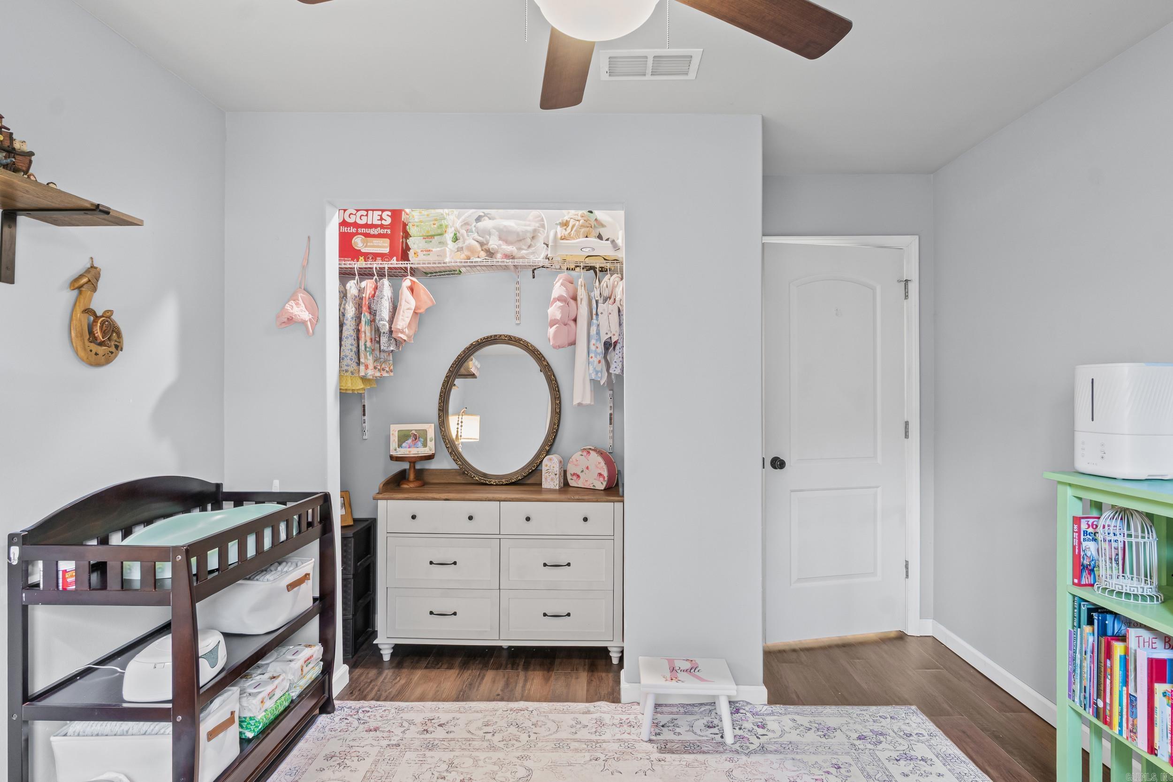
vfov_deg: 67.4
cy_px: 391
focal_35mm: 18
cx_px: 586
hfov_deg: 90.0
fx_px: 586
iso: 250
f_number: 9
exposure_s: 2.5
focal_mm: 12
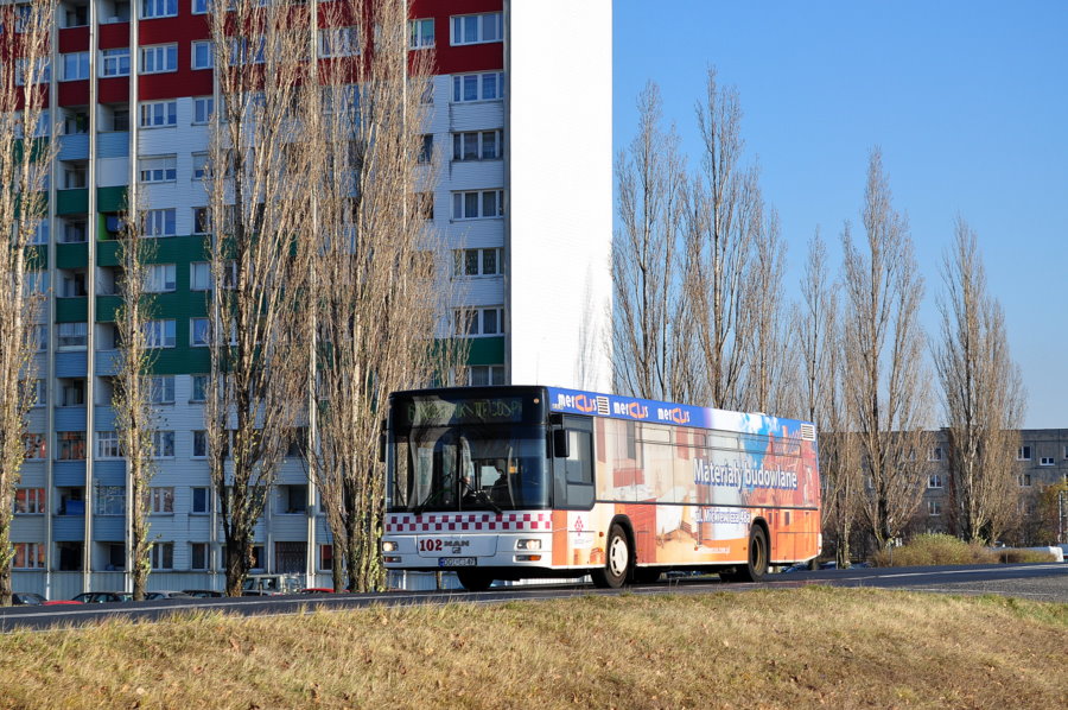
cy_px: 355
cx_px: 534
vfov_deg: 16.5
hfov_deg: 24.6
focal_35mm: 82
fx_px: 2445
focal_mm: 55
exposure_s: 1/320
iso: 200
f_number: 10
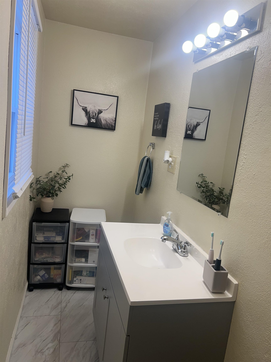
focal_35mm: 26
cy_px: 181
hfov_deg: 53.1
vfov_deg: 67.3
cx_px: 136
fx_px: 271
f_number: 1.5
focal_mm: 5.7
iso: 40
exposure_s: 1/120
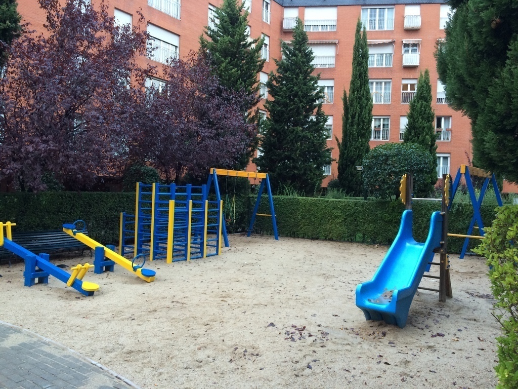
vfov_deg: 48.2
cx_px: 259
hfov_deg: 61.7
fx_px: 434
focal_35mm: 29
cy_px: 194
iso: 50
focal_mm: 4.15
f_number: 2.2
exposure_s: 1/30
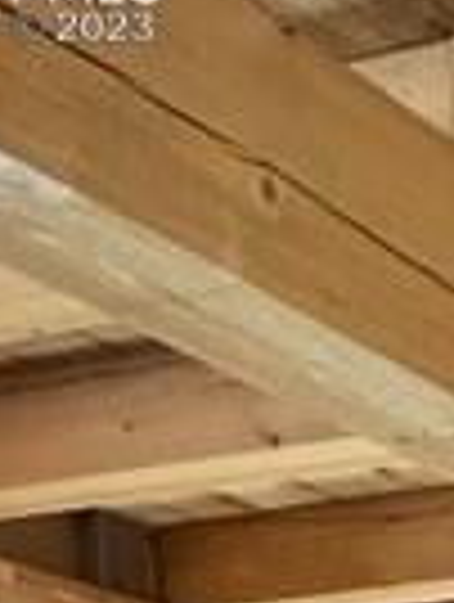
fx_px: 2162
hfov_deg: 11.2
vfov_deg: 12.8
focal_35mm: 124
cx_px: 818
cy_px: 1368
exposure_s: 1/99
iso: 125
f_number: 1.6
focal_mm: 5.1
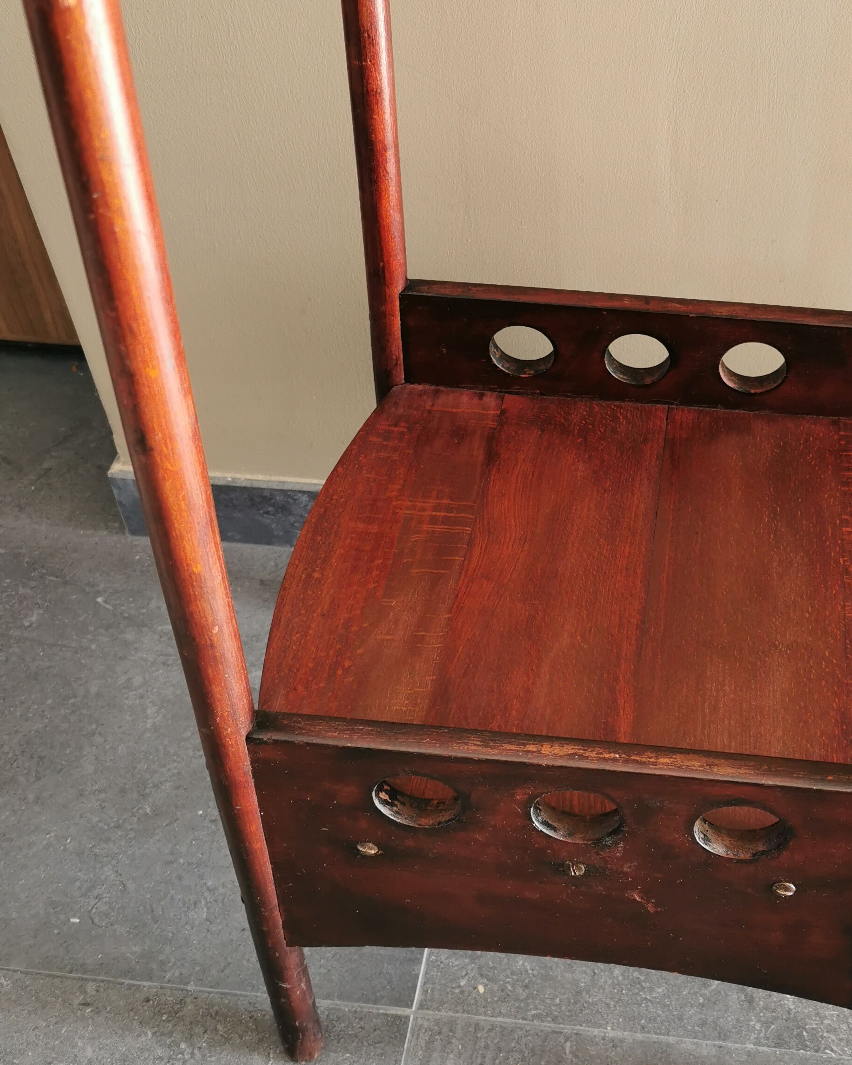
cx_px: 608
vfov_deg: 43.8
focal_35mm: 42
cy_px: 480
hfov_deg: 35.1
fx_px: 1324
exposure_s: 1/100
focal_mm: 5.56
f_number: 1.6
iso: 50
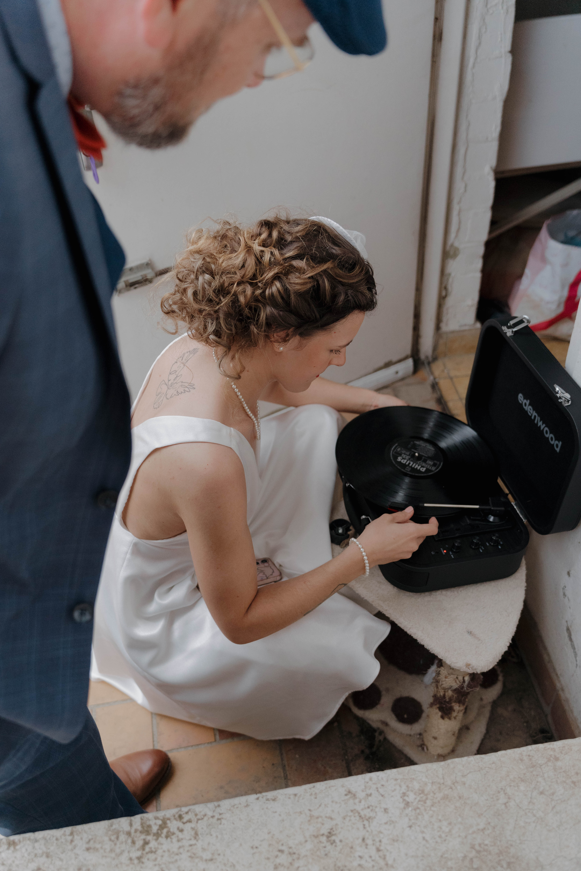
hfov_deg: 39.7
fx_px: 804
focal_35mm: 33
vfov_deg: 56.9
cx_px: 290
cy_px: 436
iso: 1600
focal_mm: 33.2
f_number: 3.2
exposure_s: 1/3200
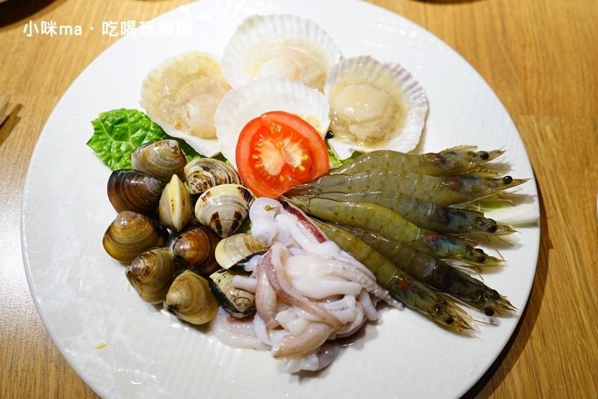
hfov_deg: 61.9
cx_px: 299
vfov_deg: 43.6
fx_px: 498
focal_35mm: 30
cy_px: 200
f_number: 3.5
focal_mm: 30
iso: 500
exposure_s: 1/60
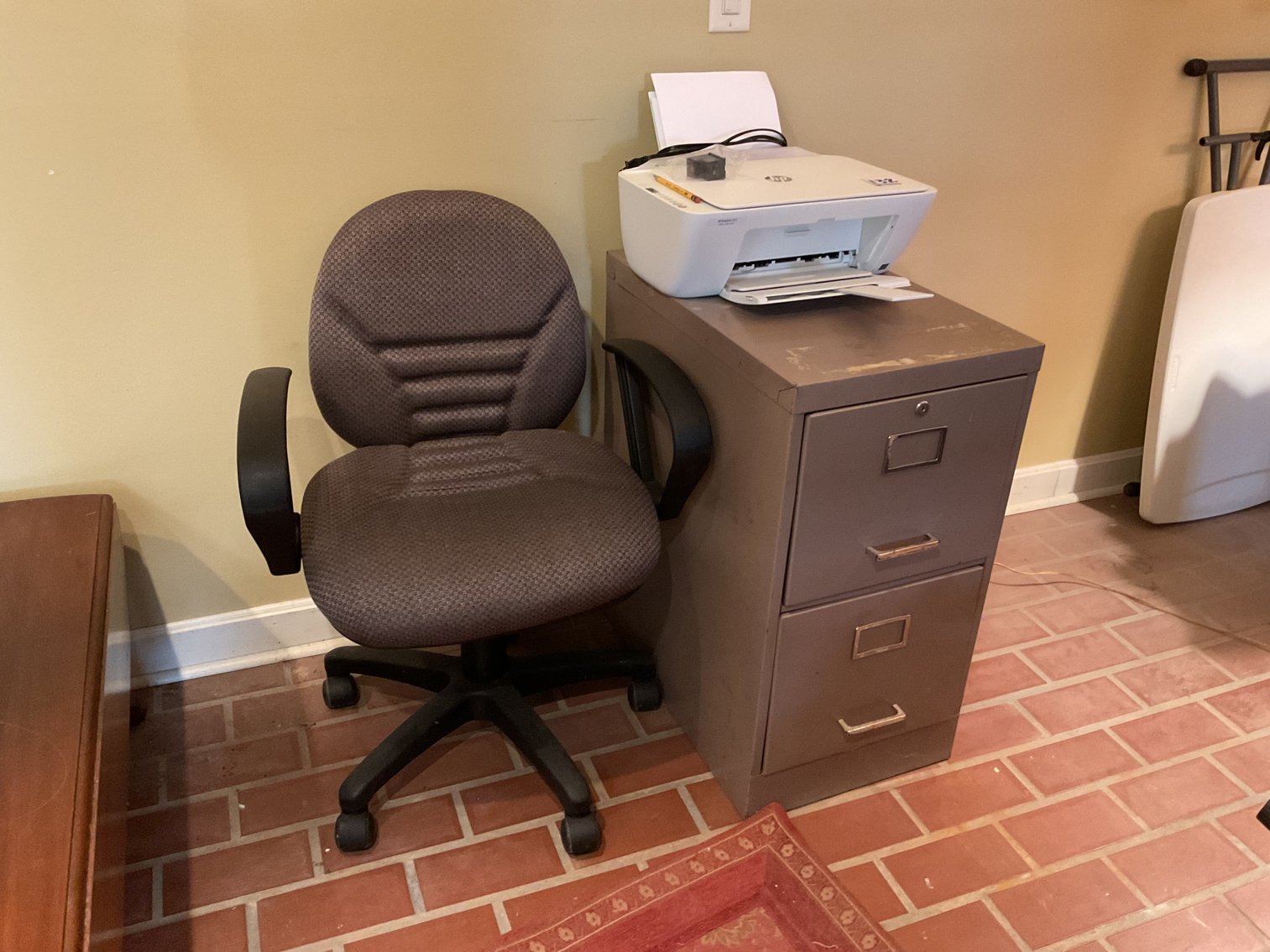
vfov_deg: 48.2
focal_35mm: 29
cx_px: 635
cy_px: 476
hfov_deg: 61.7
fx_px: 1064
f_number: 1.8
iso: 400
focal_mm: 3
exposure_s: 1/30
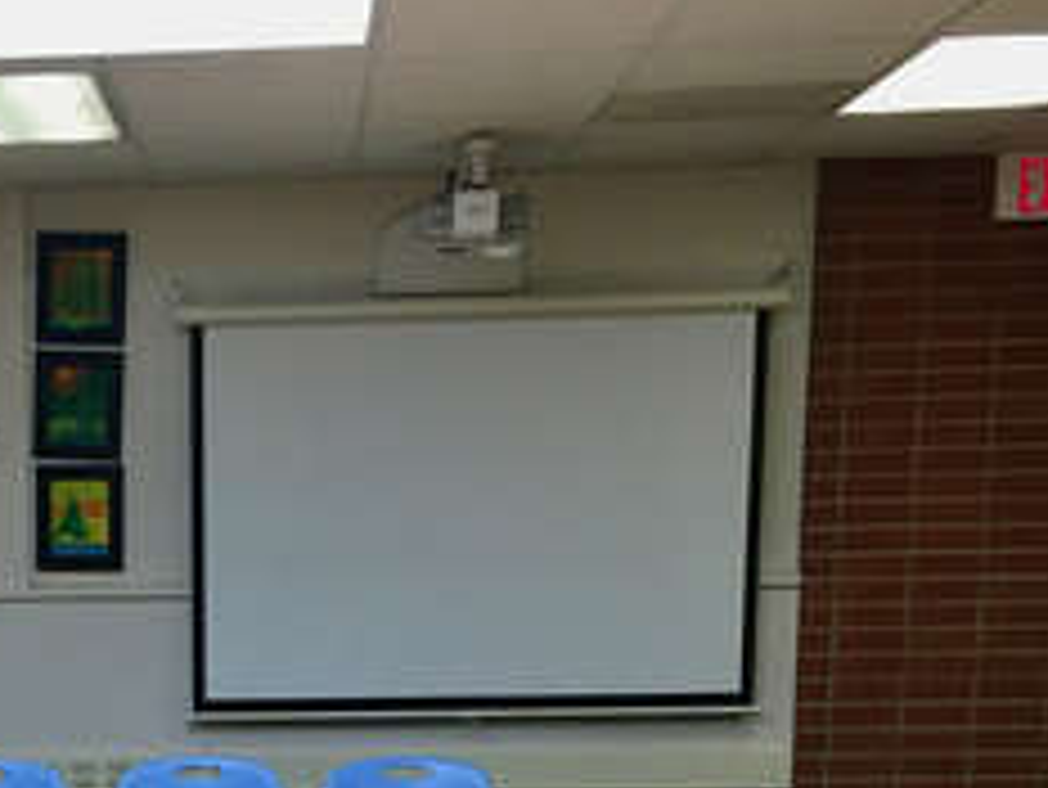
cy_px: 1067
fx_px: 2514
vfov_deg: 16.6
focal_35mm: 83
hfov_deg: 22.8
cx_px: 65
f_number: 2.2
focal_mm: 4.15
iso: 25
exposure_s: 1/15
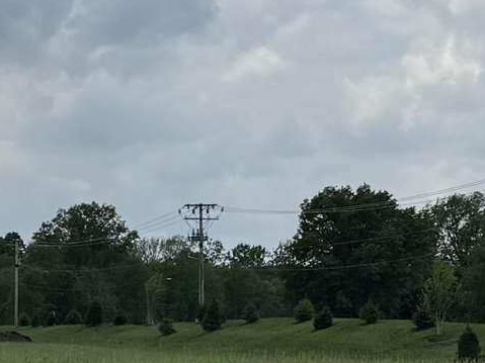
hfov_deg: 12.6
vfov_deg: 9.6
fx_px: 2157
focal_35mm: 154
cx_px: -63
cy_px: 229
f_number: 1.78
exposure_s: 1/7937
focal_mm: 6.76
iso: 80
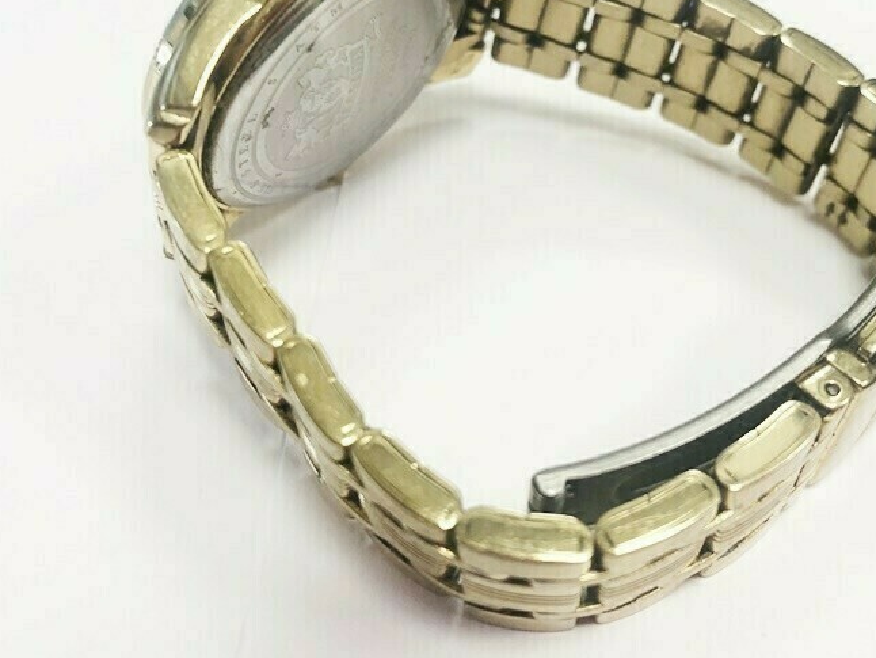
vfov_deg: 36.7
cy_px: 252
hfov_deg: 47.3
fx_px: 987
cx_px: 557
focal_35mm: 39
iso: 25
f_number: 1.8
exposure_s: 1/30
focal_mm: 4
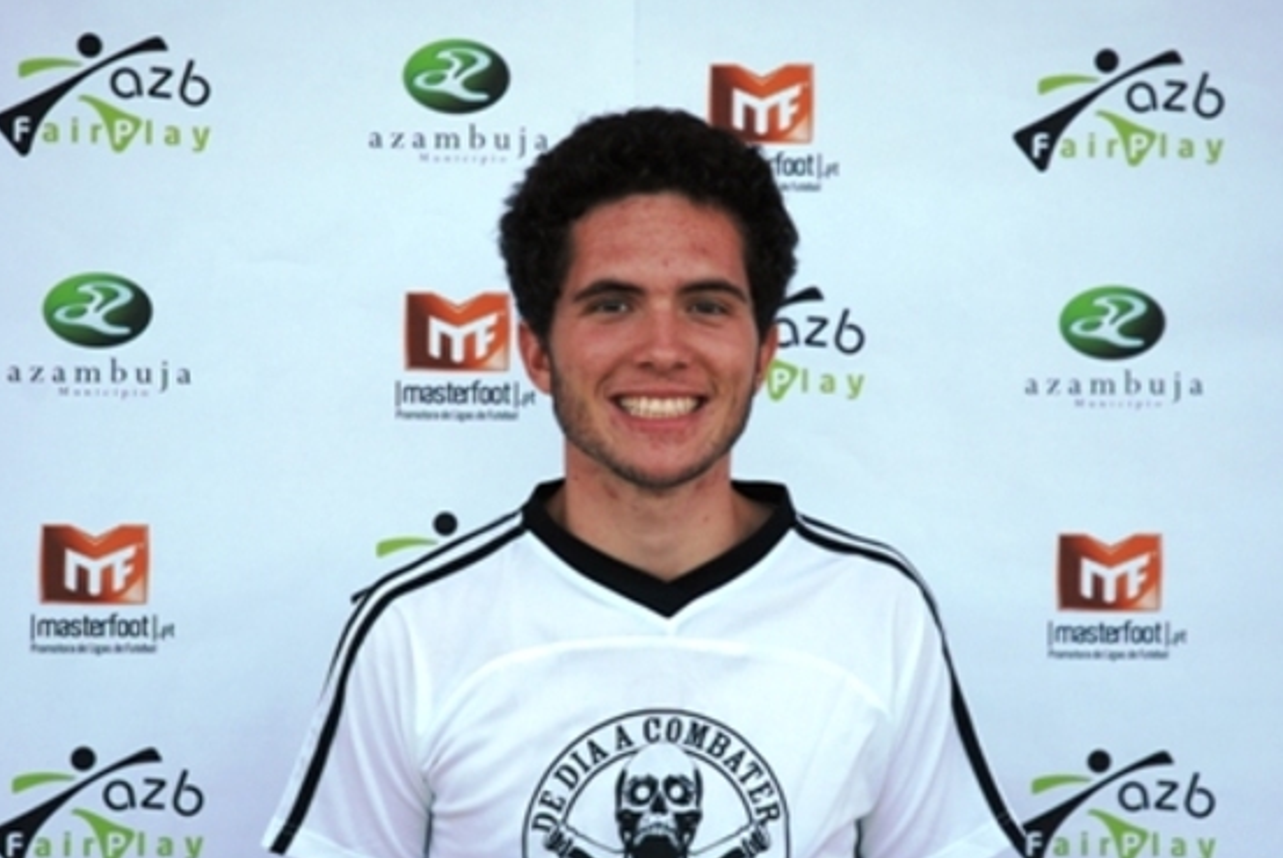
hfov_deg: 22.7
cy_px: 424
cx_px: 668
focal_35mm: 90
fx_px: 3195
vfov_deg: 15.3
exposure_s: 1/100
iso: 200
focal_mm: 55
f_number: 5
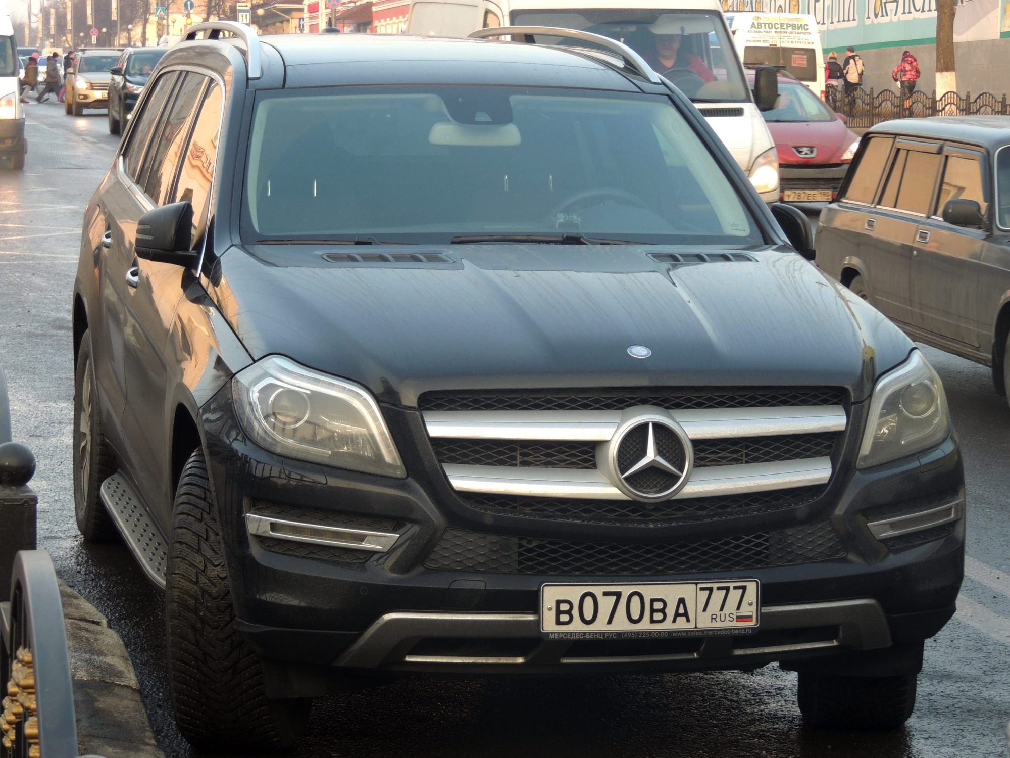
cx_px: 505
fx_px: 2626
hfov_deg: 21.8
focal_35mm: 90
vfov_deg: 16.4
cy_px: 379
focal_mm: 16
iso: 140
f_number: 4.1
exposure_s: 1/100
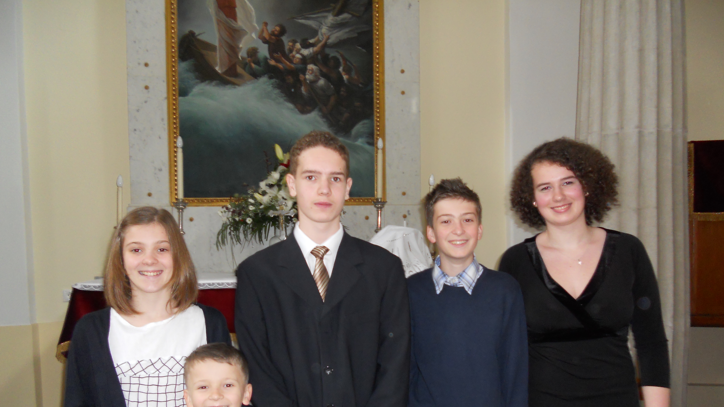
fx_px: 576
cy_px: 274
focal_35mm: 30
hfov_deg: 64.3
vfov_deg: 38.5
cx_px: 365
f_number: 3.2
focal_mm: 4.9
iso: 200
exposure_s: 1/25
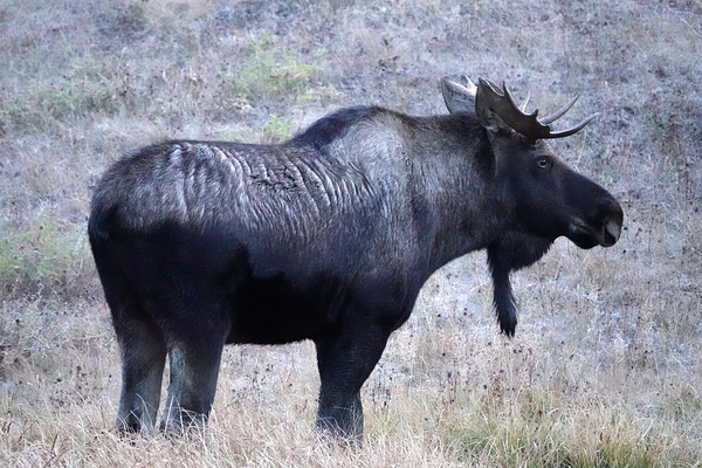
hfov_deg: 3.9
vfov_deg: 2.6
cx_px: 351
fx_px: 10256
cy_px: 234
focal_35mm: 526
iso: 6400
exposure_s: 1/50
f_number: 4
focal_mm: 192.73
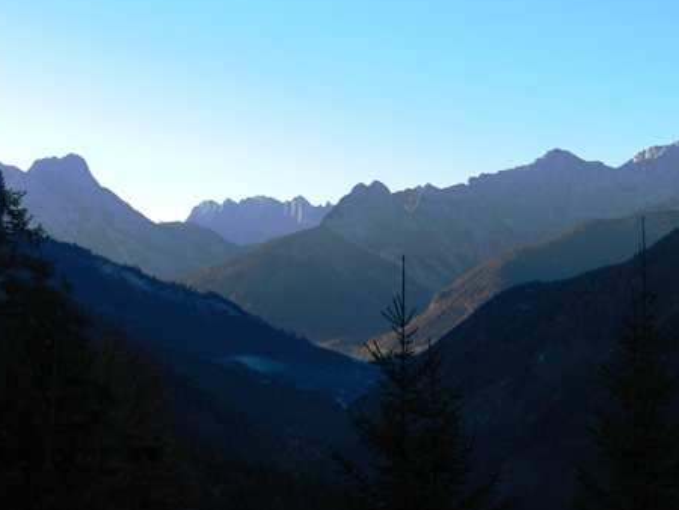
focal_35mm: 54
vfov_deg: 27.0
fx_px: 1060
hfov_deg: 35.3
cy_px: 195
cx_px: 441
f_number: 4
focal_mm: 6.9
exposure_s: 1/400
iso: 160
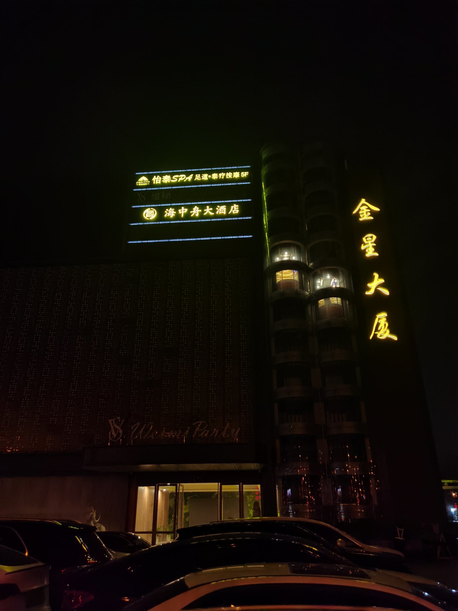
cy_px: 306
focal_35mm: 27
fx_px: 476
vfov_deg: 65.3
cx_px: 229
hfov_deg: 51.4
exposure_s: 1/100
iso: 320
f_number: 1.6
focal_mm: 5.56
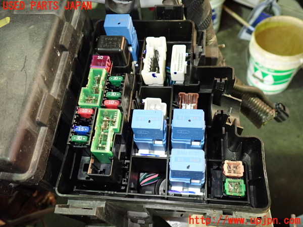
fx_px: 263
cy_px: 114
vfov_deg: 46.8
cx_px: 152
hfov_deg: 60.0
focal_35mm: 30
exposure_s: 1/30
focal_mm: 5.4
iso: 500
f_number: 2.3
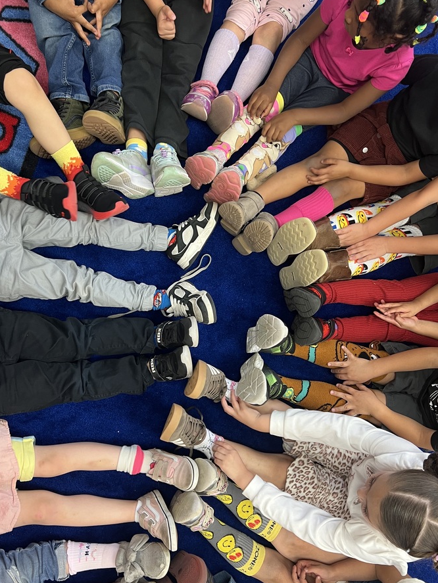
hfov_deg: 46.8
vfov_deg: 59.9
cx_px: 196
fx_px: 506
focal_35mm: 30
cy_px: 316
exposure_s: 1/60
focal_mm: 5.7
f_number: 1.5
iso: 100
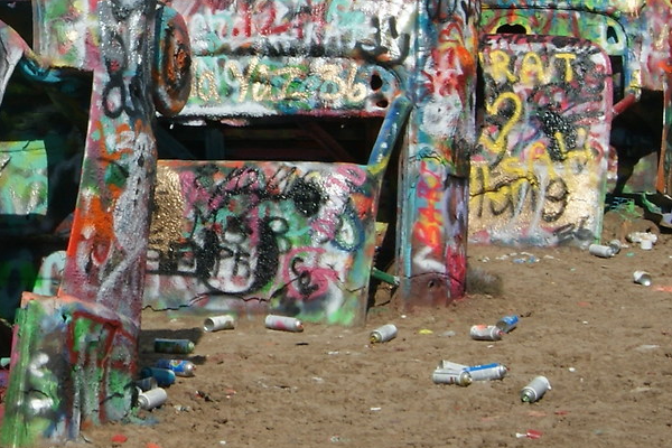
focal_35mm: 156
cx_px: -92
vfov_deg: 8.8
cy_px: 67
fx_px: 2912
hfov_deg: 12.9
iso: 100
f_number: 11
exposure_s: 1/320
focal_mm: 26
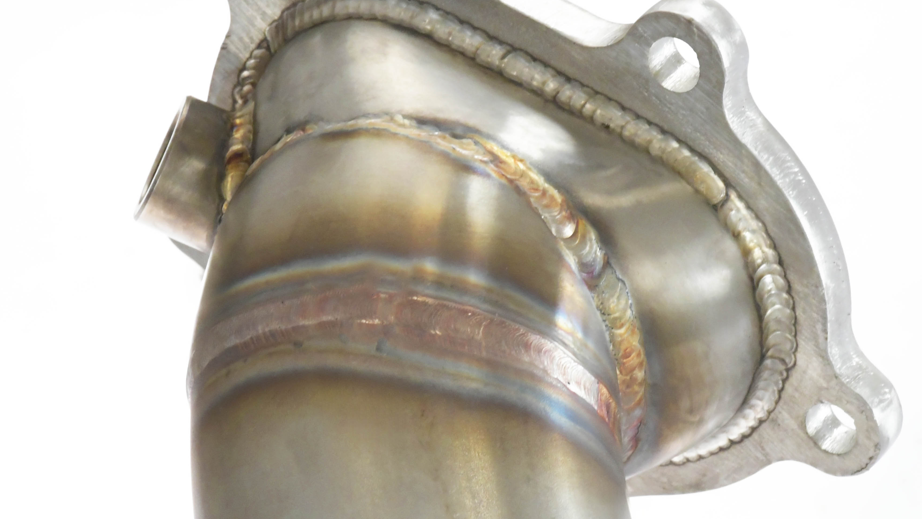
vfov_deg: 4.5
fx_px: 6527
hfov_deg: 8.1
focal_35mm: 267
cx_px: 477
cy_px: 273
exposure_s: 1/200
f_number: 14
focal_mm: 105
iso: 4000
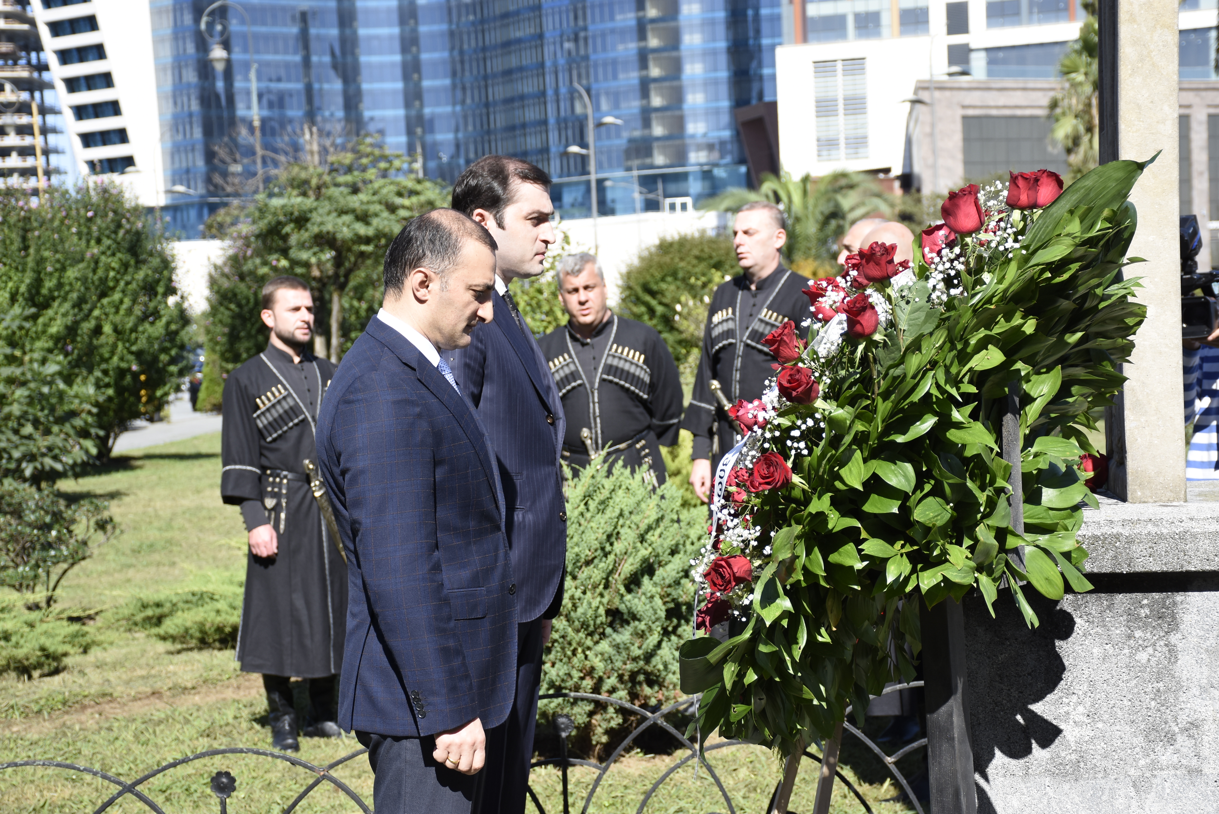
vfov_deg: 18.2
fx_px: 2540
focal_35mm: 75
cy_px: 407
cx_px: 610
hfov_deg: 27.0
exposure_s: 1/800
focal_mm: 50
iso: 250
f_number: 5.6
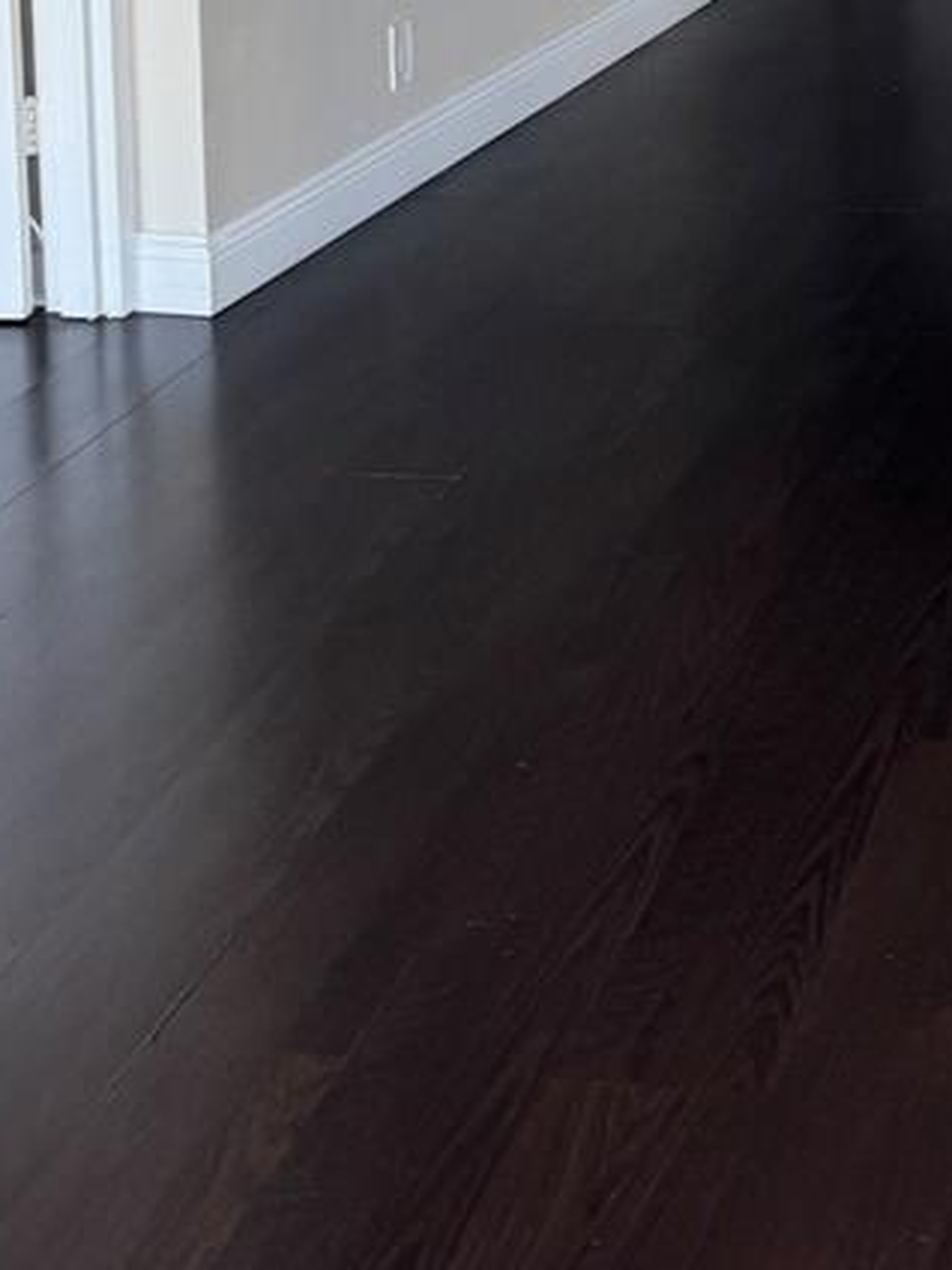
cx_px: 1120
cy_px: -359
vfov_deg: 25.0
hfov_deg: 20.3
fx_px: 2493
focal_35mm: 68
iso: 100
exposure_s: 1/167
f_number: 1.78
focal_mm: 6.76
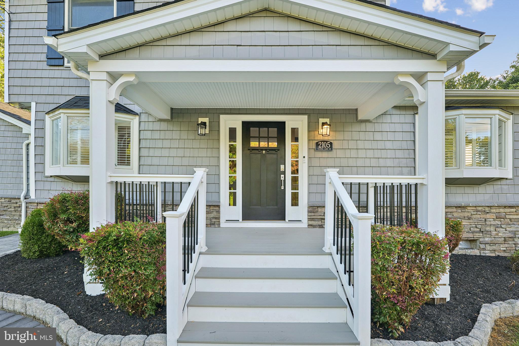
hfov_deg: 104.3
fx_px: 202
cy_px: 173
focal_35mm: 14
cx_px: 260
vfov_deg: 81.2
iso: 250
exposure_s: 1/30
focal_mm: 14
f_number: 9
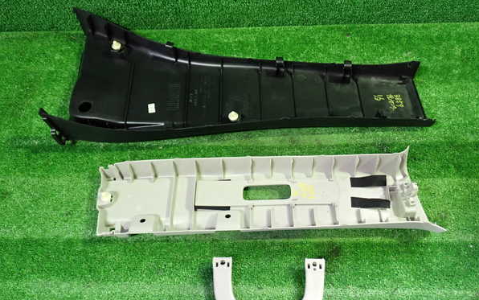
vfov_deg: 39.4
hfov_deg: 59.6
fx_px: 418
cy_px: 160
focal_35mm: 32
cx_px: 240
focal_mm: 5.4
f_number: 2.3
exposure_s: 1/30
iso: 500
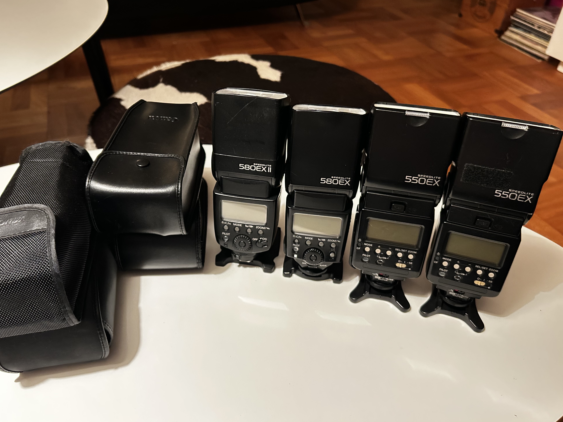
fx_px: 439
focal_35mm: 27
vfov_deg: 51.4
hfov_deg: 65.3
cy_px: 209
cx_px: 272
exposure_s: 1/19
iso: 1000
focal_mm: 5.7
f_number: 1.5
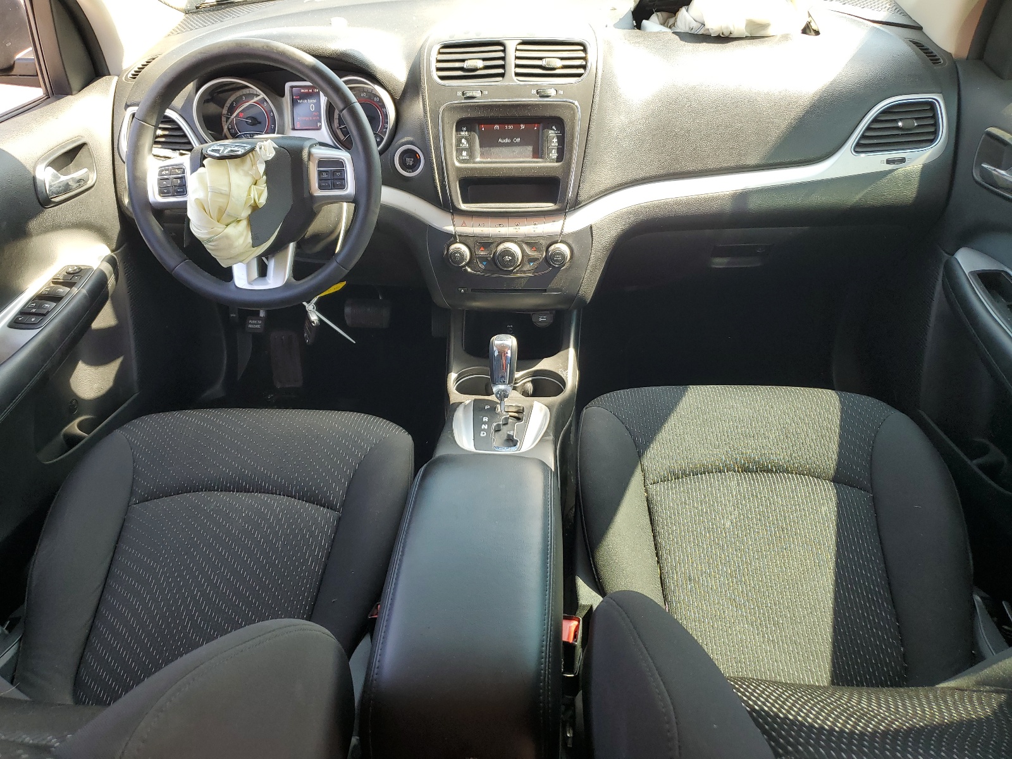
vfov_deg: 53.1
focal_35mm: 26
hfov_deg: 67.3
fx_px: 760
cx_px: 506
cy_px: 380
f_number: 1.5
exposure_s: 1/179
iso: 50
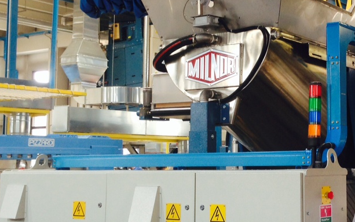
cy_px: 86
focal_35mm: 73
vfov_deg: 17.8
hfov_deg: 27.6
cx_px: 291
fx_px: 706
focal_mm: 4.12
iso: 50
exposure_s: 1/30
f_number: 2.4
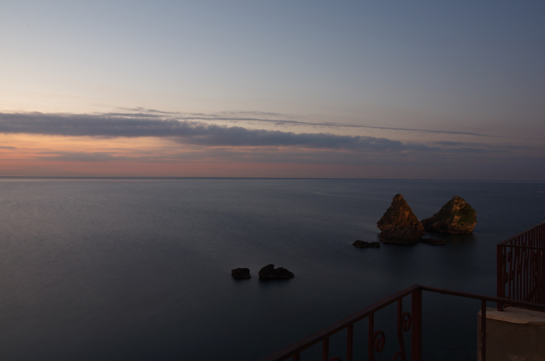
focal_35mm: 28
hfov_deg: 65.6
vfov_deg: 46.2
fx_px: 423
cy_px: 180
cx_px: 272
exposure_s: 20
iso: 100
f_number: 13
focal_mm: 19
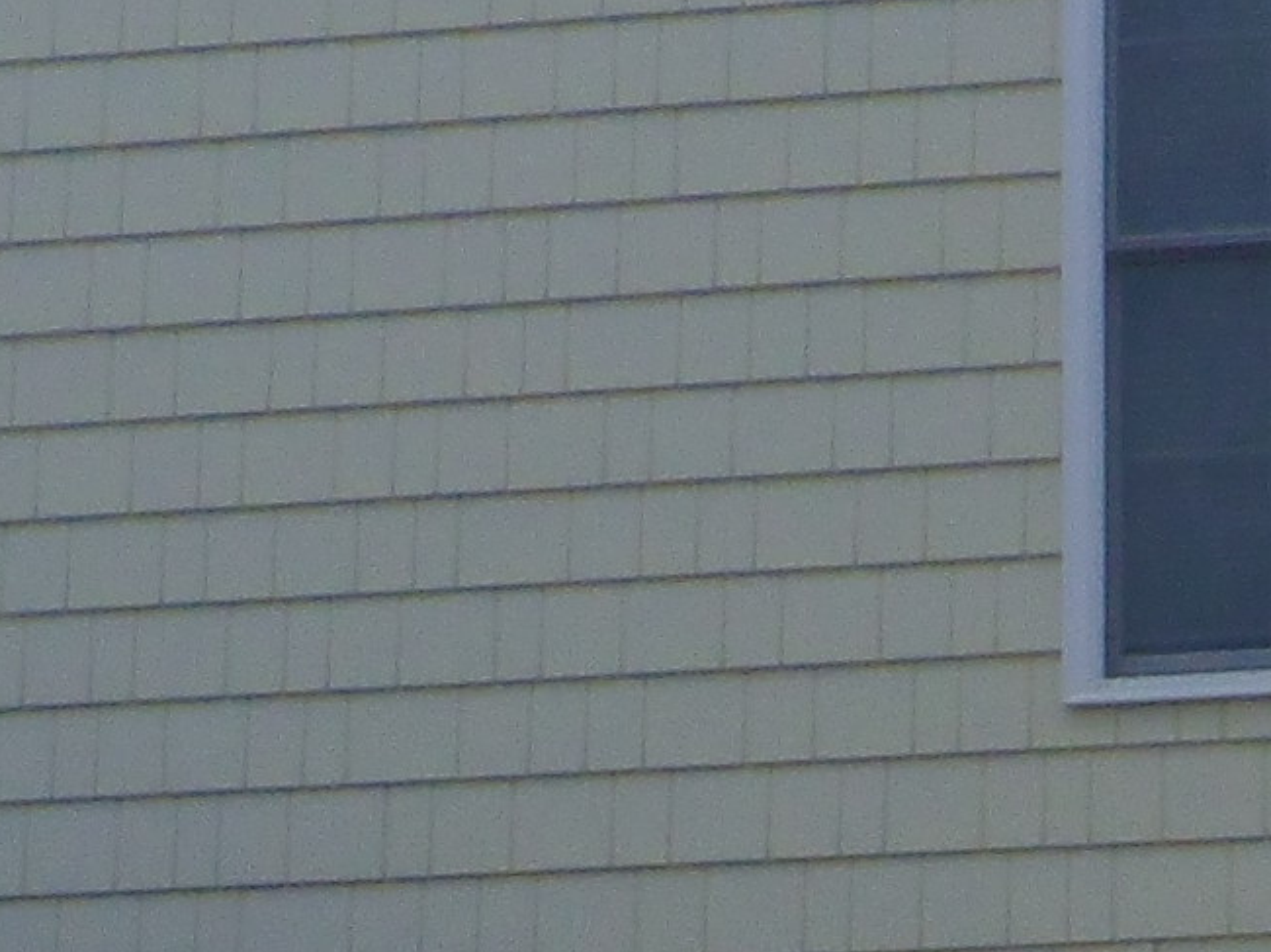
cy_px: 1578
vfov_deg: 6.3
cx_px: 898
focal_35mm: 231
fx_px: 8479
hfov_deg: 8.6
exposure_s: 1/50
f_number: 11.7
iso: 64
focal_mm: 6.5
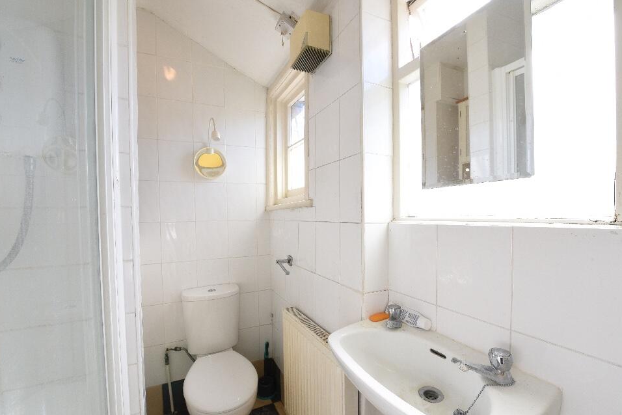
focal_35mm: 15
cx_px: 295
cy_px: 222
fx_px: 259
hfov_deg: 100.3
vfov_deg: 77.3
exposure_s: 1/60
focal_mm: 14
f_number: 11
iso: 500
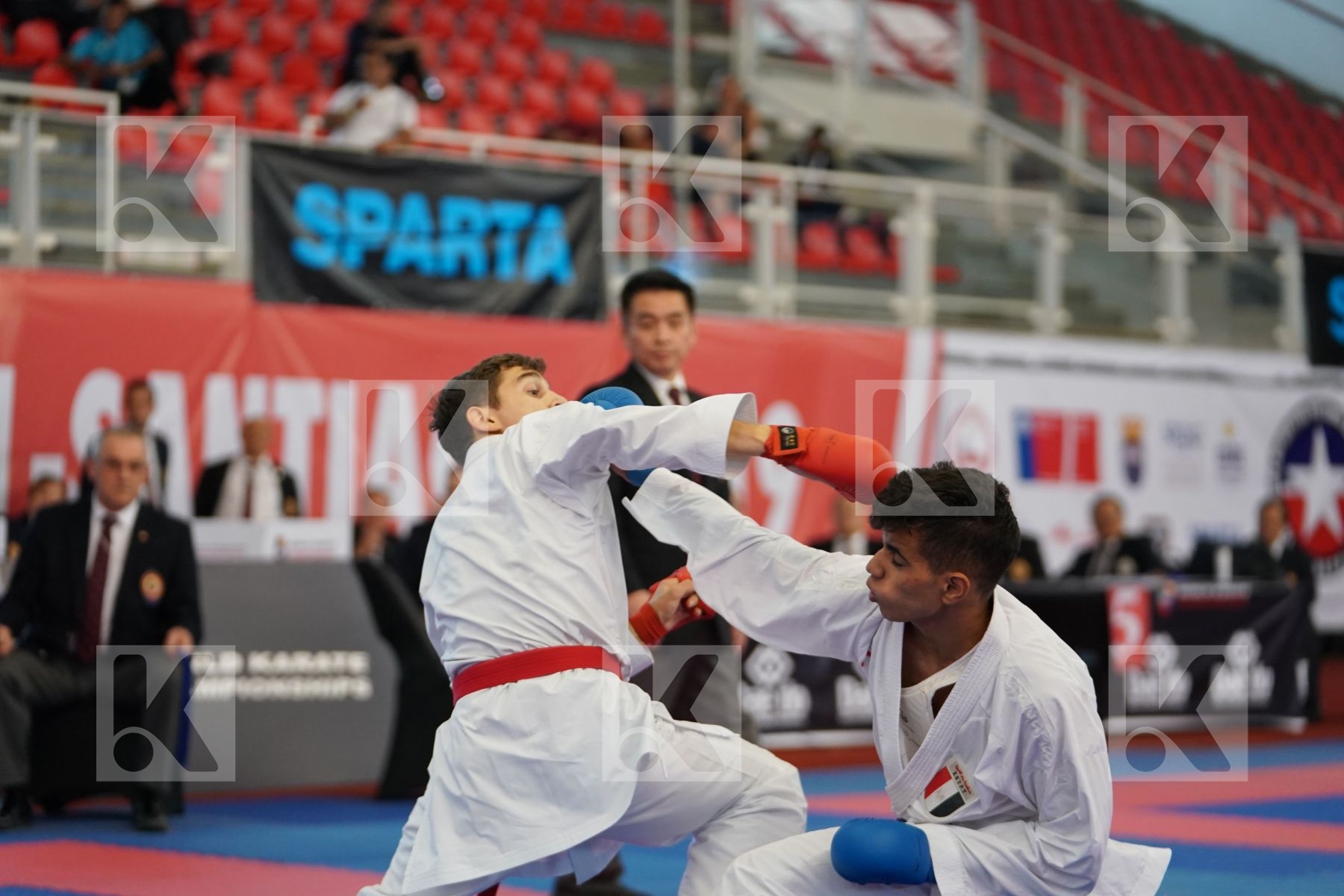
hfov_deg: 19.1
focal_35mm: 107
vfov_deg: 12.8
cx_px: 672
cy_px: 448
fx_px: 3994
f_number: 2.8
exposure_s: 1/1000
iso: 2000
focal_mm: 107
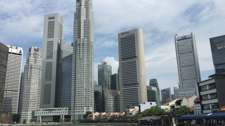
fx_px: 197
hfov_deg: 59.5
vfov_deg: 35.6
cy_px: 67
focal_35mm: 33
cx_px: 108
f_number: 2.2
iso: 32
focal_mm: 4.15
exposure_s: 1/2475
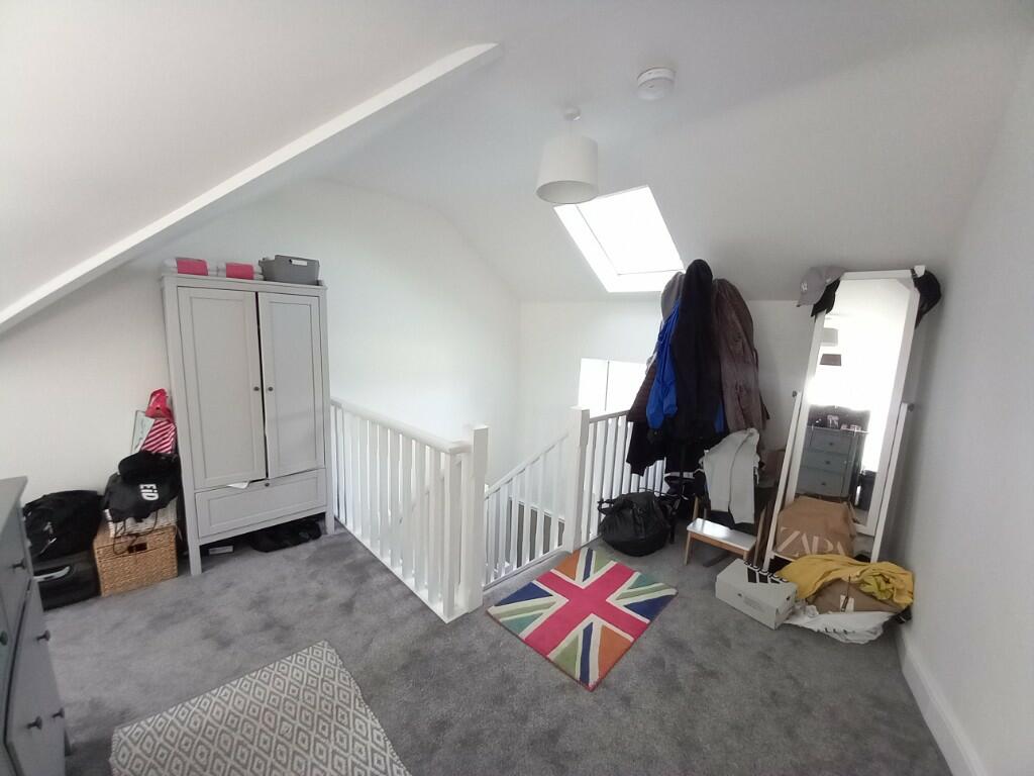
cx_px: 517
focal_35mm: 13
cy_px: 388
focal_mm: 1.13
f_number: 2.2
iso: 160
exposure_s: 1/50
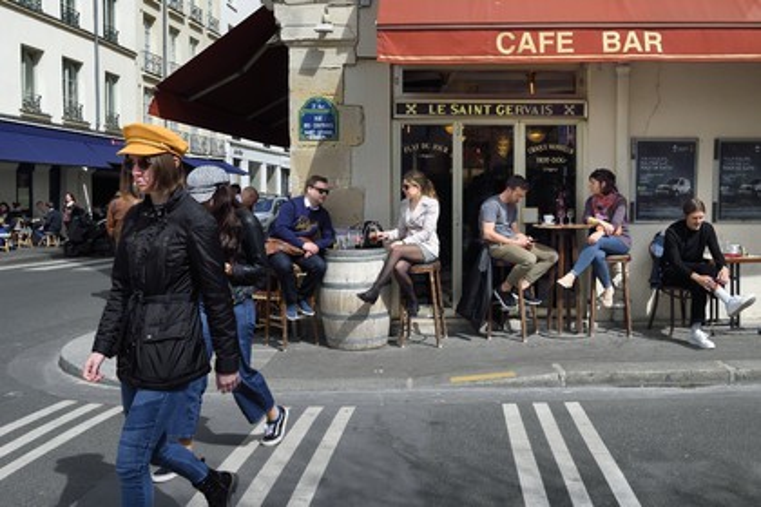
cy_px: 254
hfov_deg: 61.9
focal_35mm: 30
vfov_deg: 43.6
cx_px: 380
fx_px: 634
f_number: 13
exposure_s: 1/320
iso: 400
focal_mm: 30
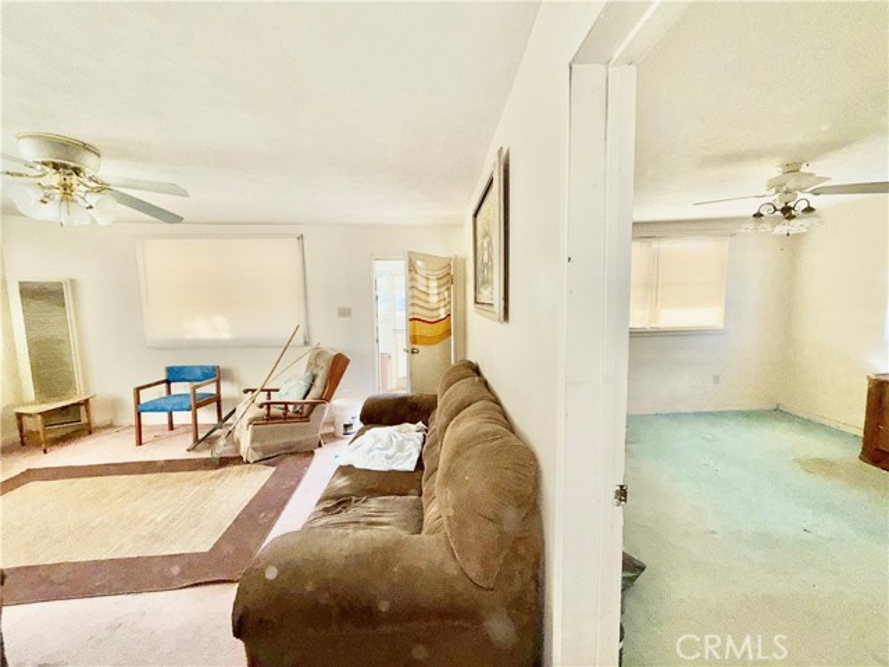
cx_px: 444
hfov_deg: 102.1
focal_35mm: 14
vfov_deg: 85.7
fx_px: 360
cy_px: 334
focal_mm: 2.22
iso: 100
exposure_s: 1/121
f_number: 2.2
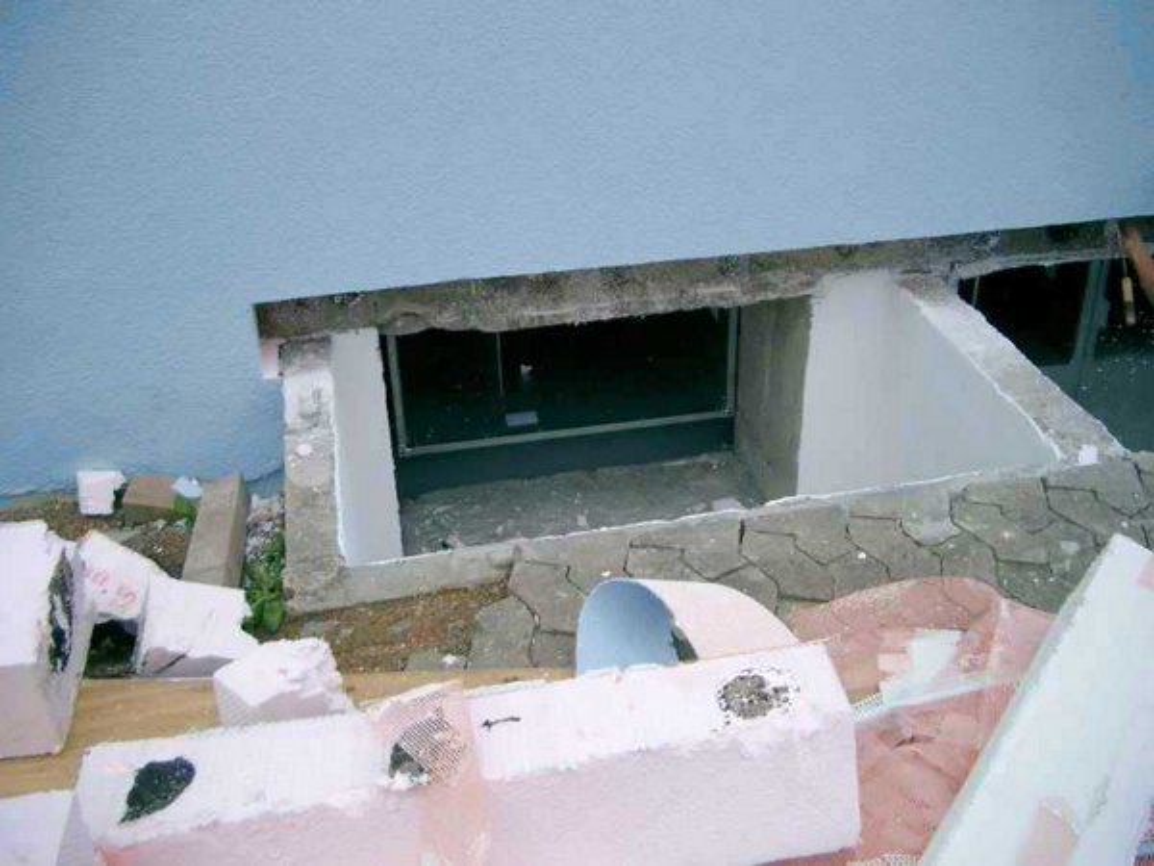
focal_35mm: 37
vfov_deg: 38.7
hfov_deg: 50.1
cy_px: 433
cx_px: 577
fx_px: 1233
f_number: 2.6
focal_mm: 7.6
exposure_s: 1/640
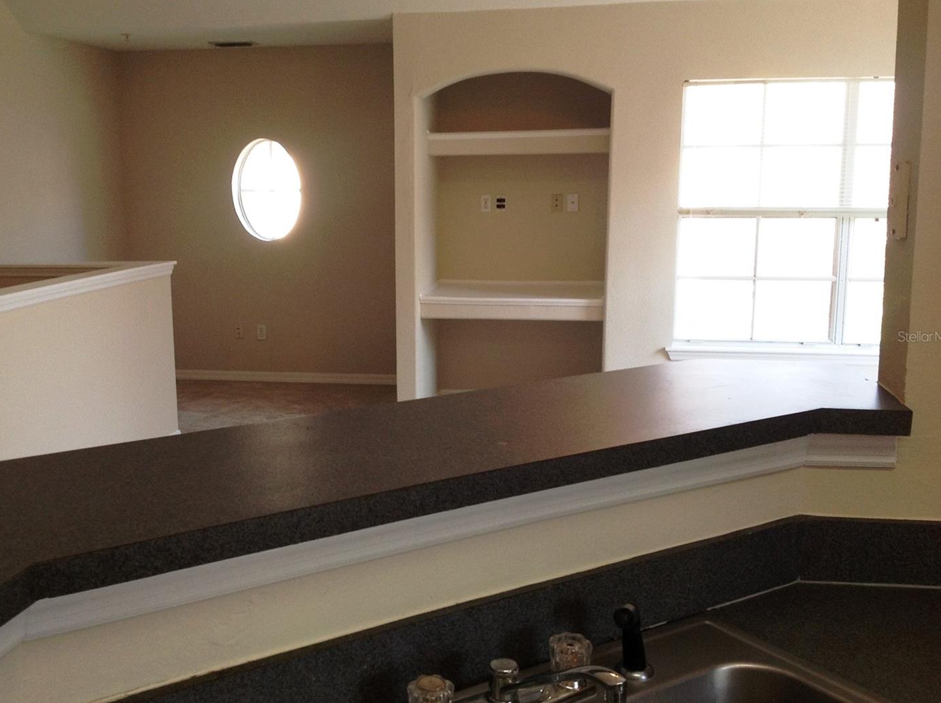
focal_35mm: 40
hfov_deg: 46.8
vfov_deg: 35.9
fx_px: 1085
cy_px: 336
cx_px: 423
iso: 64
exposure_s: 1/60
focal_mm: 4.28
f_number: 2.4
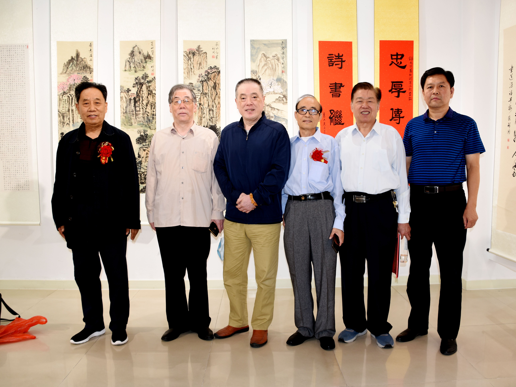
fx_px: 447
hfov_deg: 59.9
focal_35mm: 30
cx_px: 275
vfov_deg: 46.8
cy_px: 195
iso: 320
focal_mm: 18
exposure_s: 1/80
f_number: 3.5
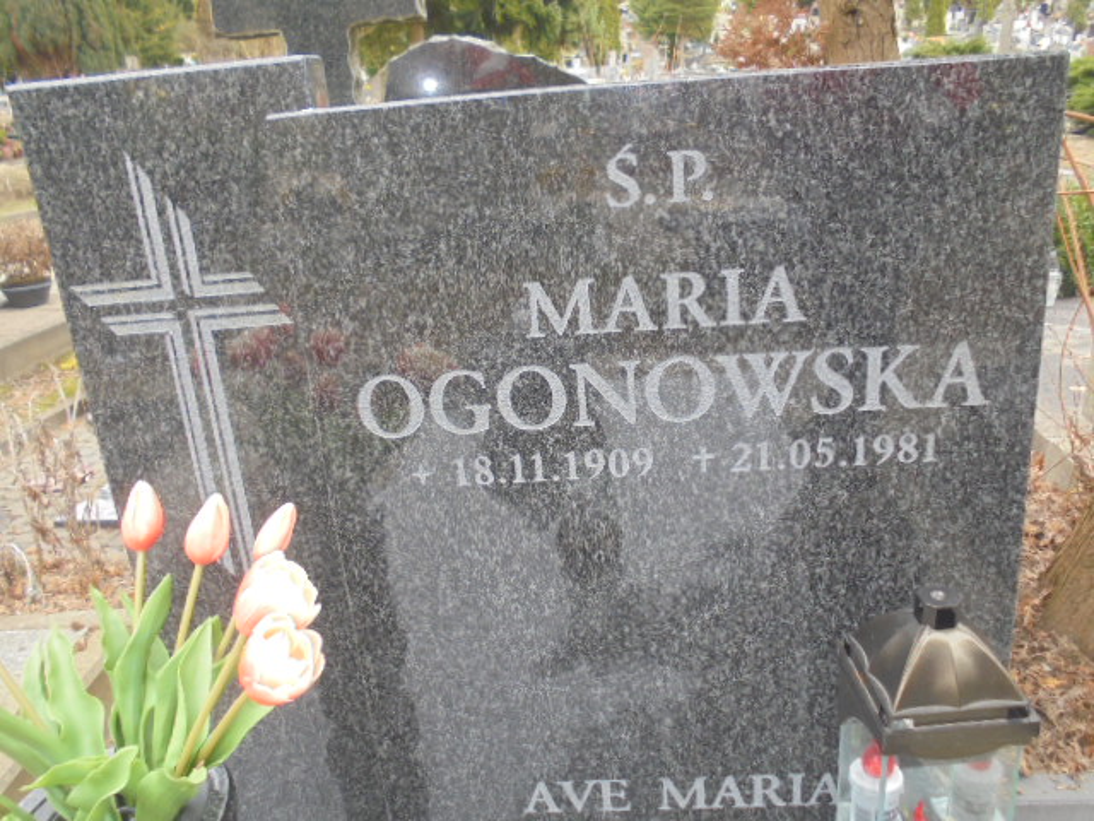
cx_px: 547
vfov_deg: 48.2
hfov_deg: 61.7
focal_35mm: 29
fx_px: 917
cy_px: 410
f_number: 3.7
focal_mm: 5.3
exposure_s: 1/60
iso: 100
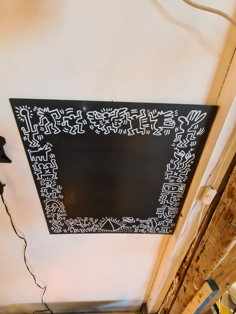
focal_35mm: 13
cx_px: 118
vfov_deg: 106.2
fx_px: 118
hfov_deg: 89.9
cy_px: 157
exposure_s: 1/50
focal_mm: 2.2
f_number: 2.2
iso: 320
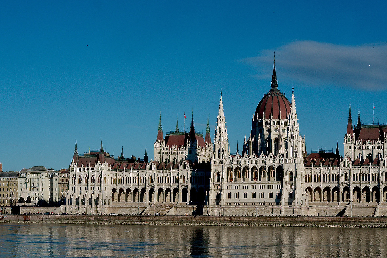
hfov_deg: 30.0
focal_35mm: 67
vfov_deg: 20.2
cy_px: 182
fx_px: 720
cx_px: 229
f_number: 11
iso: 200
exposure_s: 1/500
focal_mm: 27
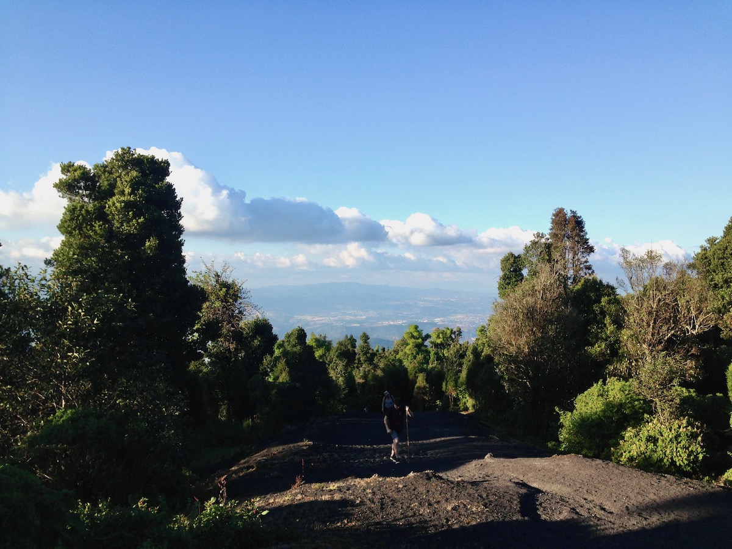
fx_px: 698
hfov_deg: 55.4
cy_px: 274
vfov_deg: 42.9
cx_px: 366
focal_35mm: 33
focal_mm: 4.12
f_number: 2.4
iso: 50
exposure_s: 1/797
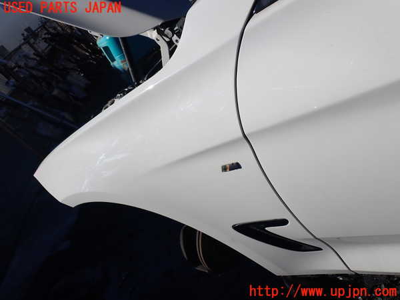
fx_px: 347
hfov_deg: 60.0
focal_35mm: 30
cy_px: 150
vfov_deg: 46.8
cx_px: 200
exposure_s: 1/320
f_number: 9
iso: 100
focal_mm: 5.4
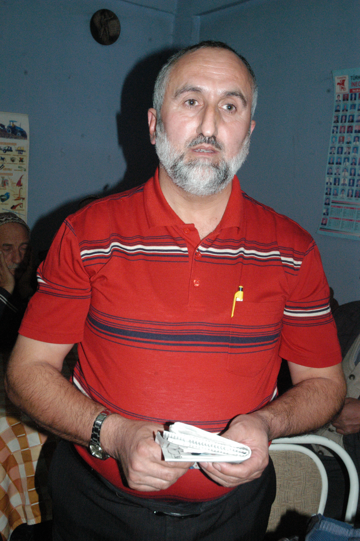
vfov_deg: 42.4
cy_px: 270
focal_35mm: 46
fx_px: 699
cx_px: 180
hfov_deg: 28.9
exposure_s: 1/60
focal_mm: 31
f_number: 8
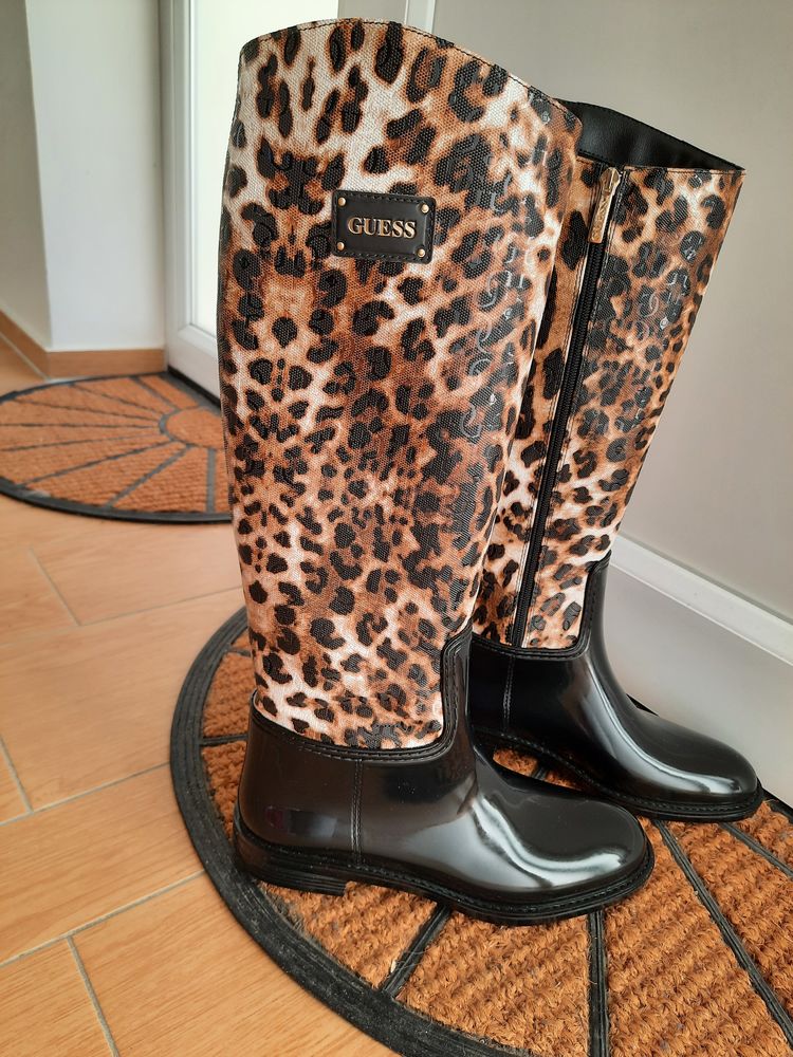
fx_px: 764
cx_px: 396
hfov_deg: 54.9
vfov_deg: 69.4
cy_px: 528
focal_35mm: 25
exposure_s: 1/50
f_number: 2
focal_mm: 4.6
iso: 40
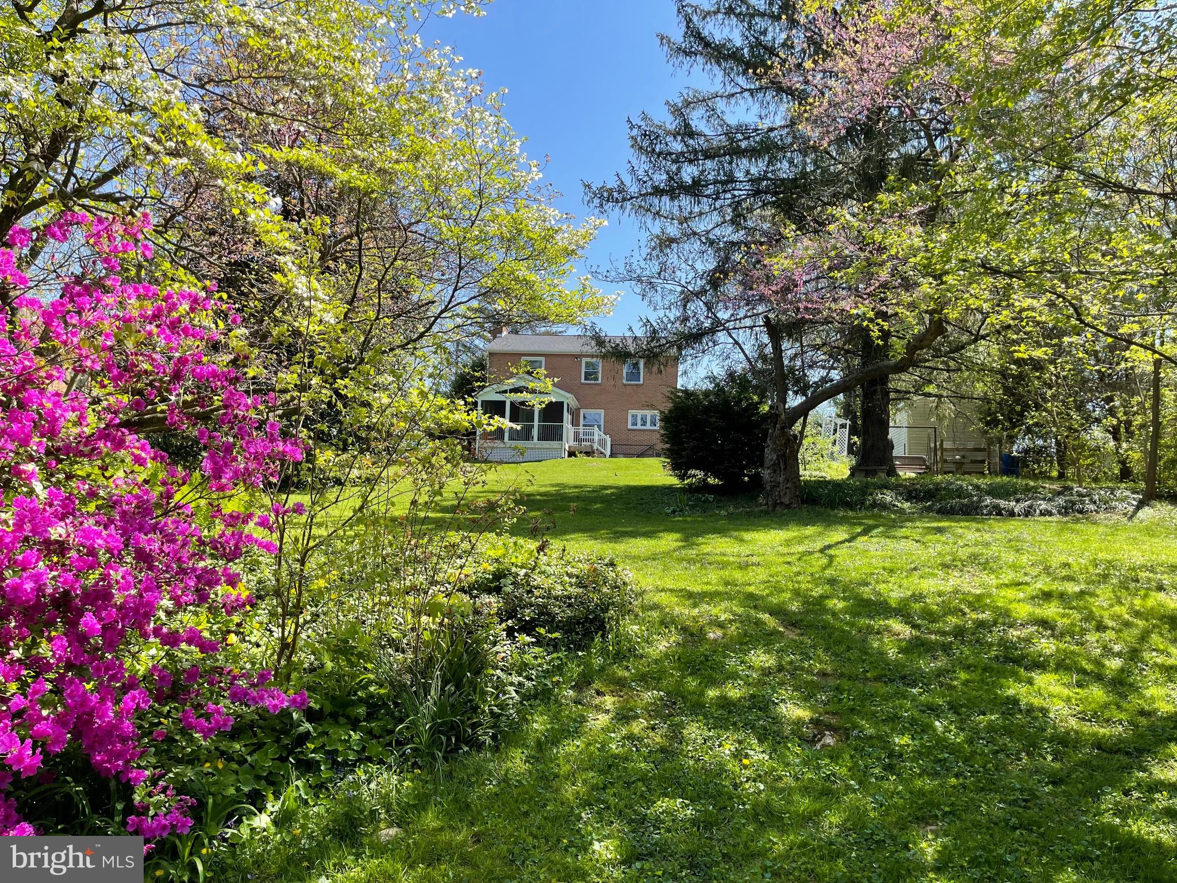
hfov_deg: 67.3
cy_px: 442
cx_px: 588
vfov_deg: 53.1
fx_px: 884
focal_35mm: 26
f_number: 1.6
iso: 32
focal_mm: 5.1
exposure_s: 1/1238
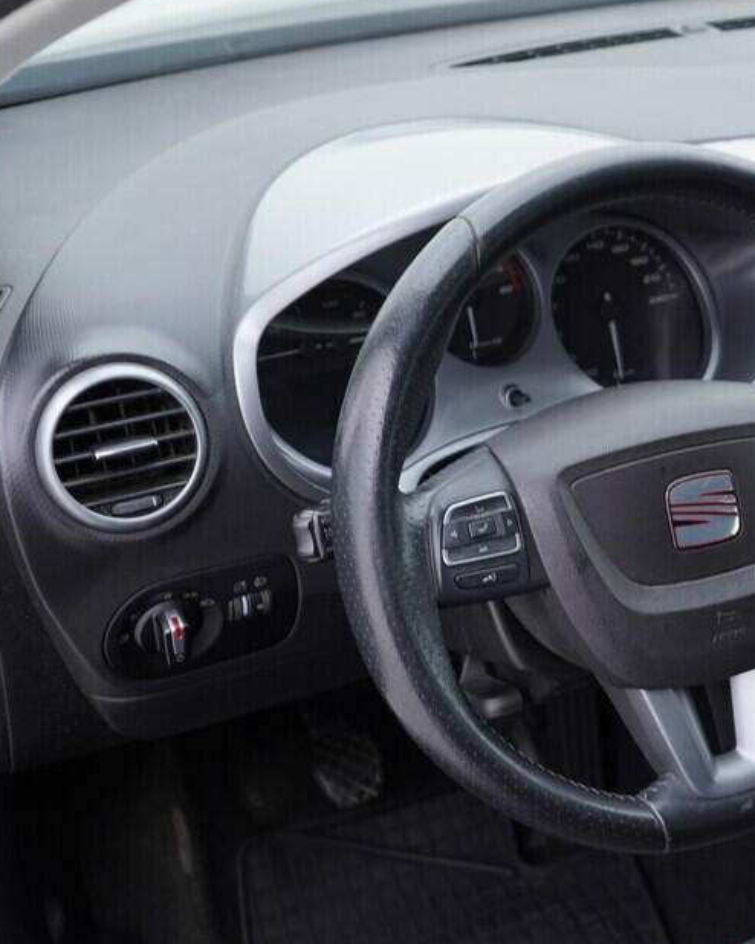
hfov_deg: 26.6
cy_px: 453
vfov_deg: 33.6
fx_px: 1565
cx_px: 601
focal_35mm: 56
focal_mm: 24
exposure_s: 1/40
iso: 125
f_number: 2.8
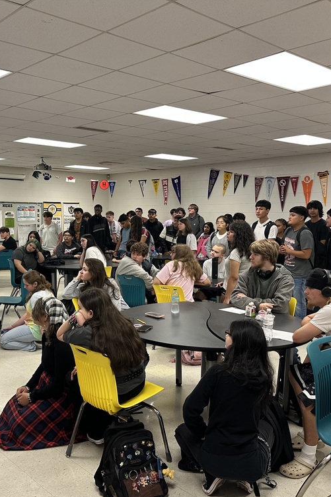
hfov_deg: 38.5
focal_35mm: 34
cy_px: 252
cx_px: 118
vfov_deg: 55.8
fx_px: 469
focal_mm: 6.86
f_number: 1.78
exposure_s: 1/120
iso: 200
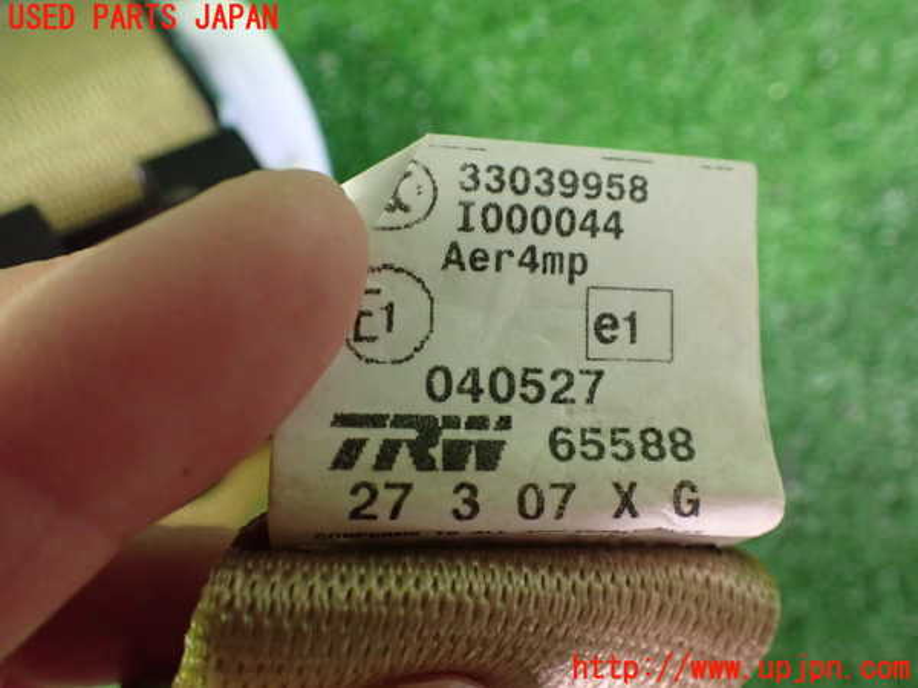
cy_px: 344
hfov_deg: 60.0
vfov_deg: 46.8
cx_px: 459
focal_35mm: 30
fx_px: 796
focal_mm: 5.4
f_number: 2.3
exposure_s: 1/30
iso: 1000
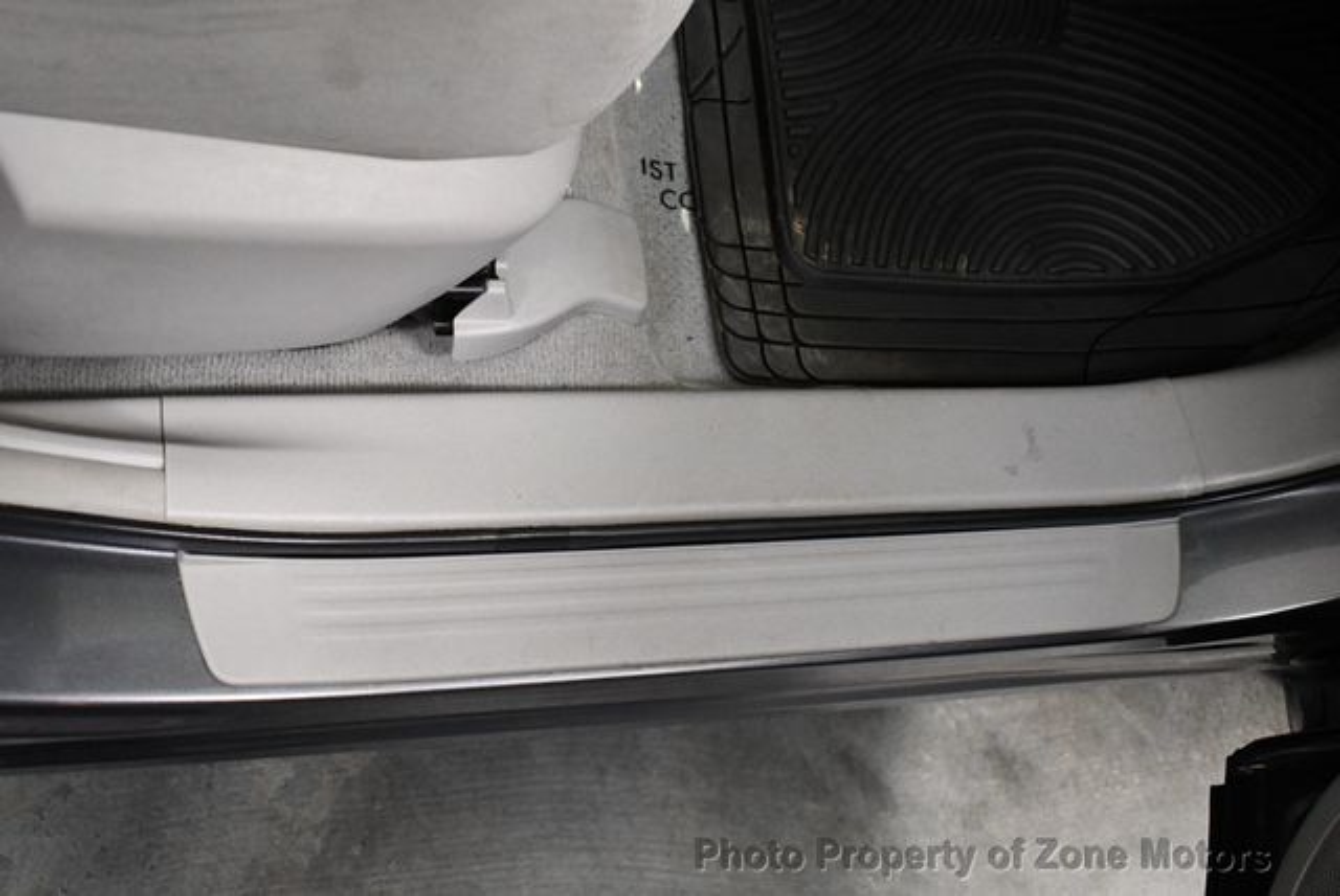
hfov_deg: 53.1
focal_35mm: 36
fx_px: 1341
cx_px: 670
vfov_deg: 36.9
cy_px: 448
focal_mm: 18
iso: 3200
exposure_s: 1/125
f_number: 3.5
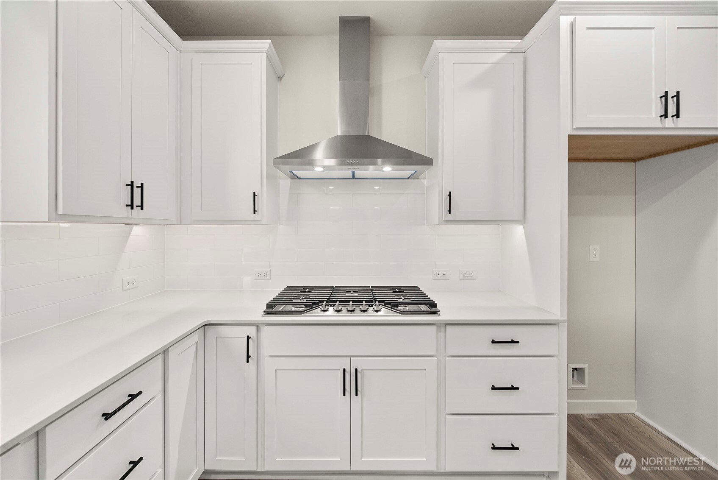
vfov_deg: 85.5
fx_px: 259
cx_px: 359
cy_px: 240
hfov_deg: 108.3
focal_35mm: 13
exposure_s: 1/80
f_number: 6.3
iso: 80
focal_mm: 13
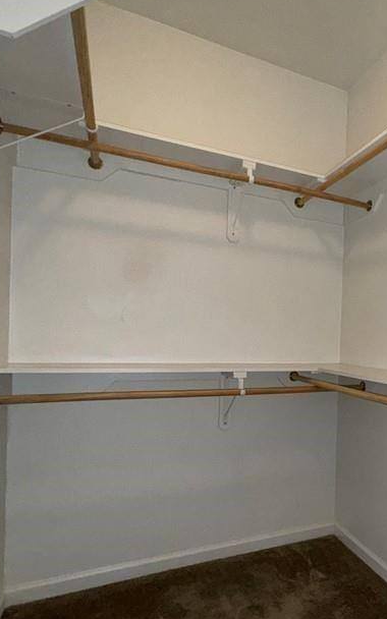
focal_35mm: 25
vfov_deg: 72.3
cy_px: 344
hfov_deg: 45.1
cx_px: 342
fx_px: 422
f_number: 2.2
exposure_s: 1/60
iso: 125
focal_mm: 2.22
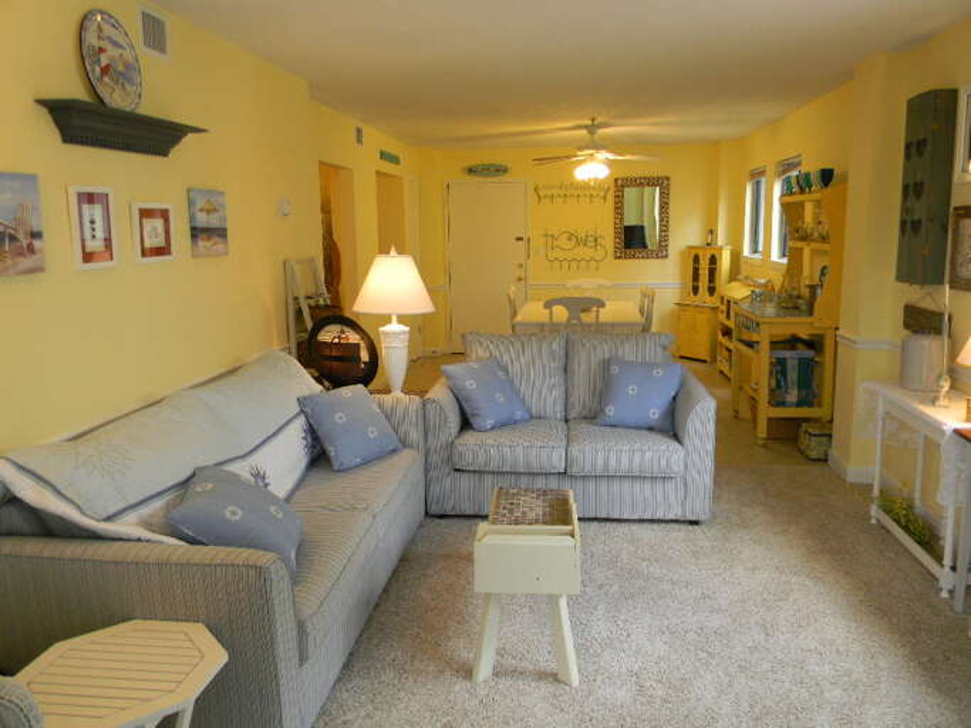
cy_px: 364
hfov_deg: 63.5
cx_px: 486
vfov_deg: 49.7
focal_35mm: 28
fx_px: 785
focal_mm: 5
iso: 135
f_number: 3.5
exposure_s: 1/30
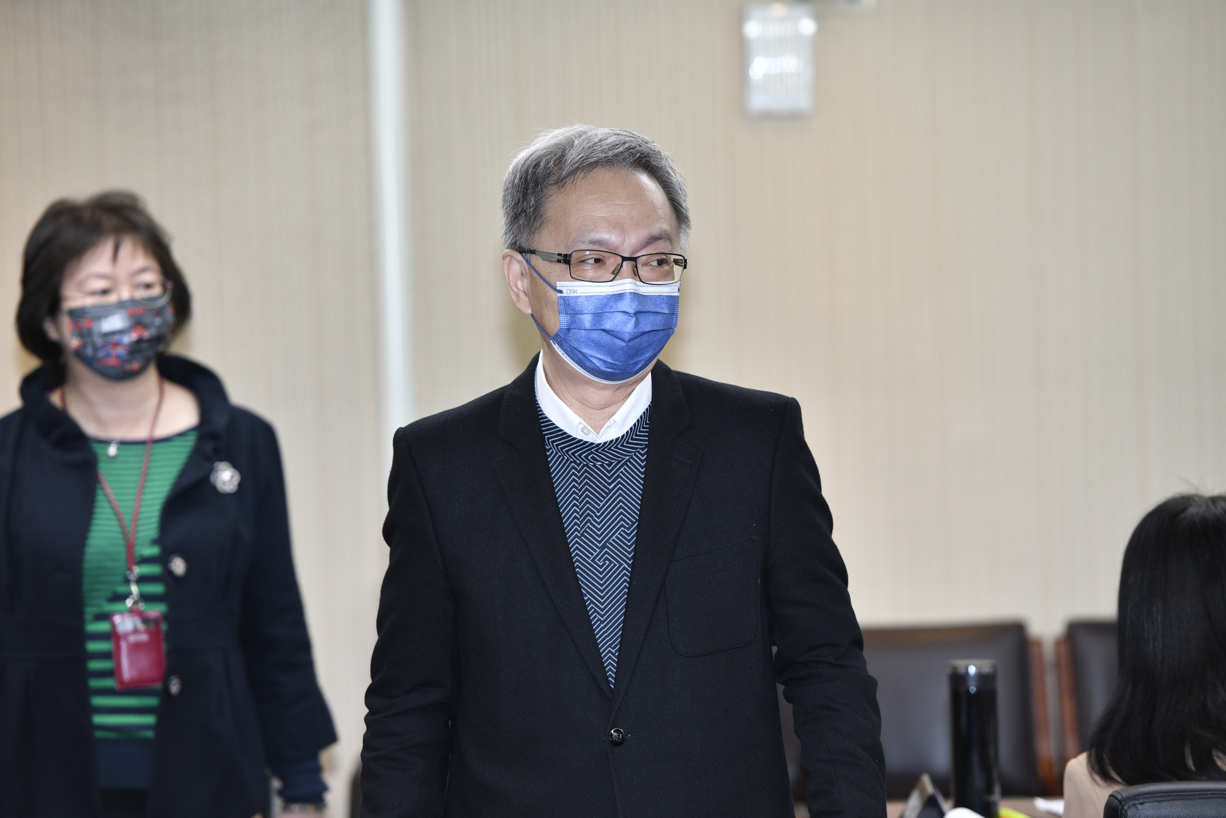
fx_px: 5142
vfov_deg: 9.1
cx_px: 610
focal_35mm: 151
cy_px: 410
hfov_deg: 13.6
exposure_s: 1/250
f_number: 4
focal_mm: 150
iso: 800
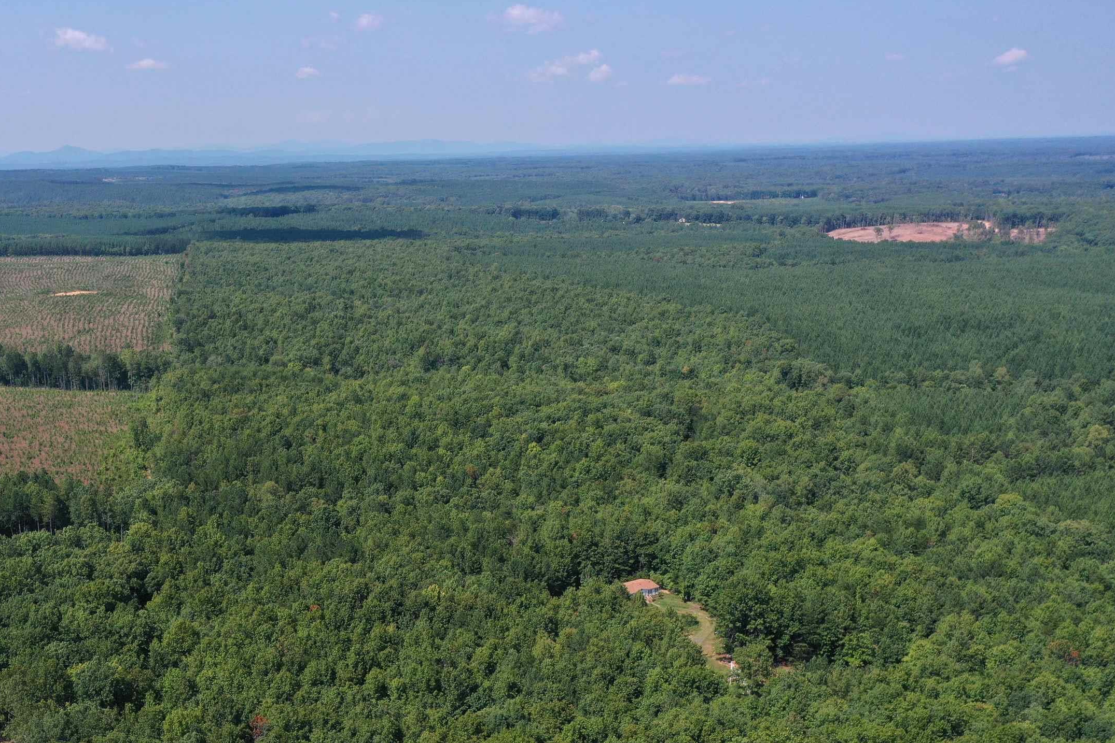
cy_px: 504
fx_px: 1239
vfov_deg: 33.1
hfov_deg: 47.7
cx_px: 379
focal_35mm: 40
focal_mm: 10.26
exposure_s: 1/640
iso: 100
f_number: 5
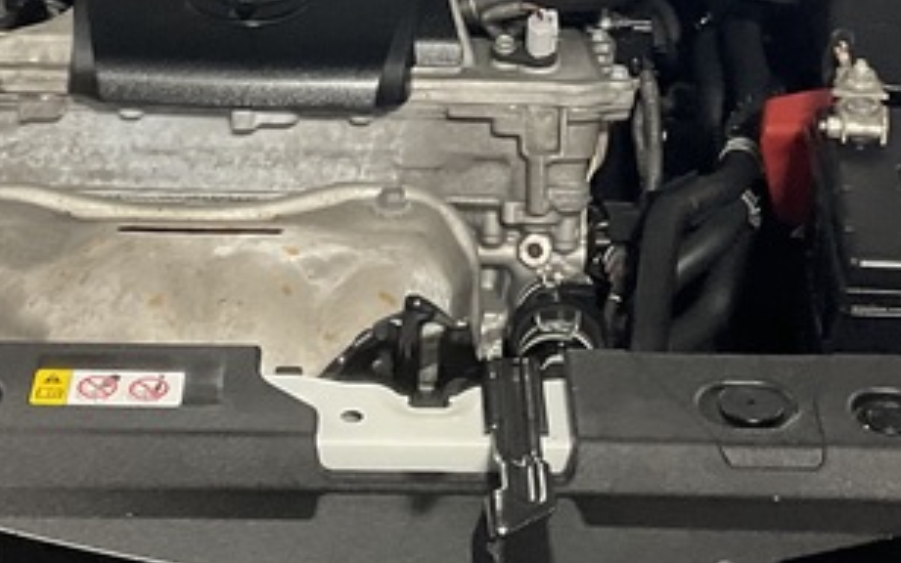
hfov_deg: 21.6
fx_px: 2358
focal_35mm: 96
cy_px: -59
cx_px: 496
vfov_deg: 13.4
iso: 160
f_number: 1.8
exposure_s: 1/60
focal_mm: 3
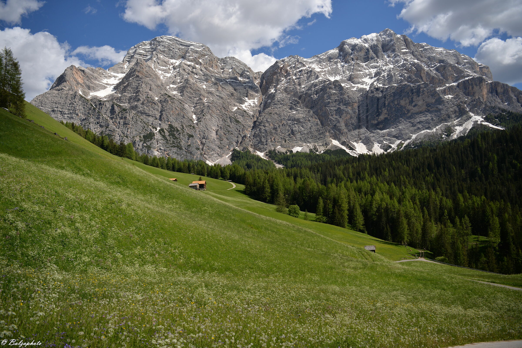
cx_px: 261
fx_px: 348
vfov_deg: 53.2
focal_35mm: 24
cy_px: 174
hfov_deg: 73.7
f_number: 2.8
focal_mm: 24
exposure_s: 1/4000
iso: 100
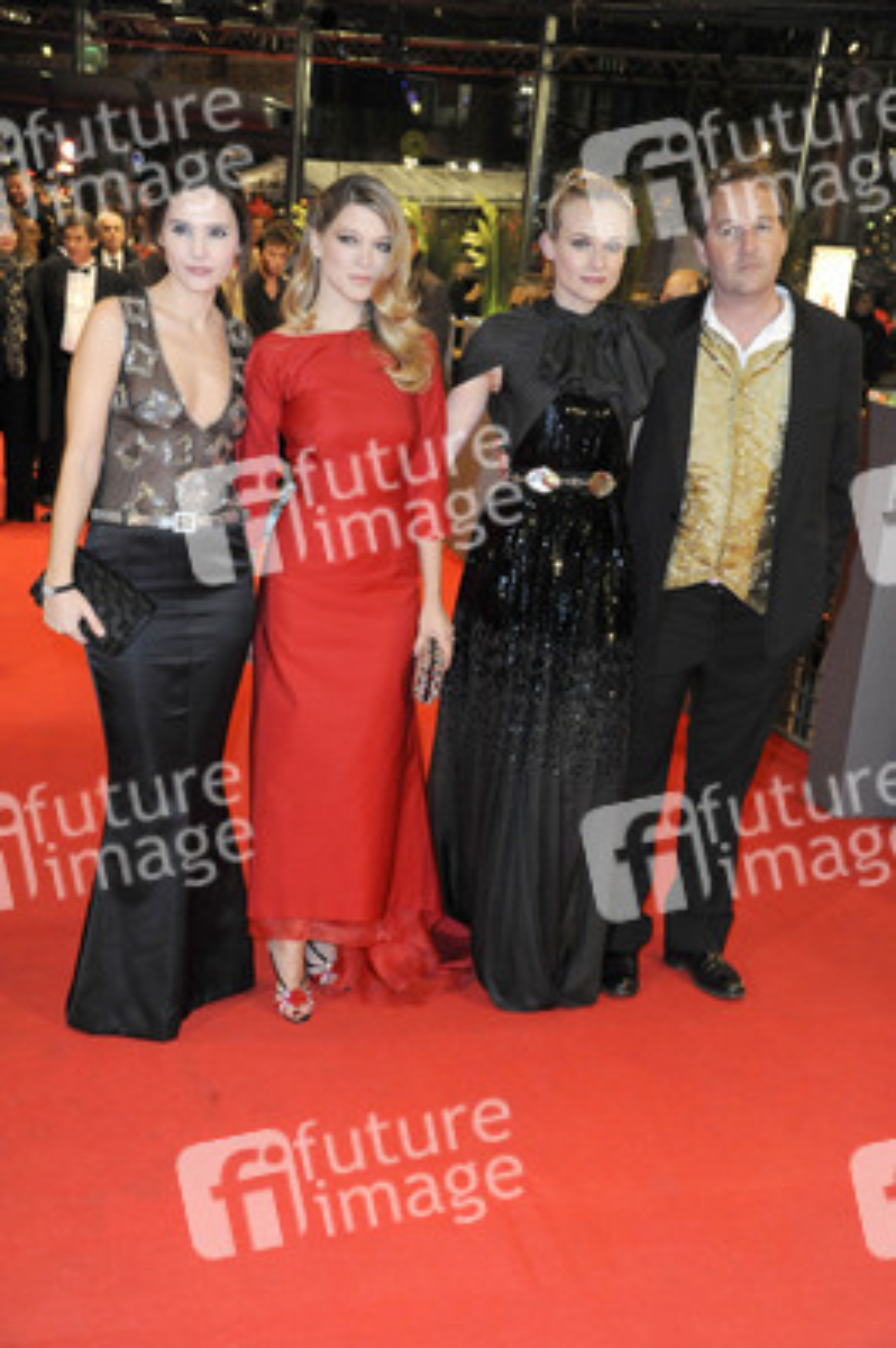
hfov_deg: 29.8
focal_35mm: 45
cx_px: 448
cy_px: 674
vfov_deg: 43.6
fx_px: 1683
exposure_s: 1/200
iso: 3200
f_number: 5.6
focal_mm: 45
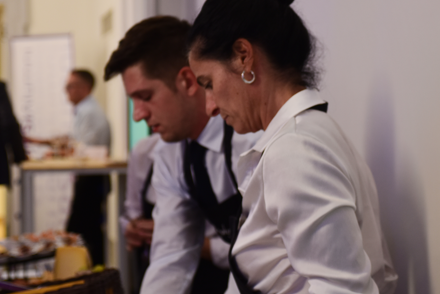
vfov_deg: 19.2
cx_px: 354
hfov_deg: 27.8
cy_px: 134
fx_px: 868
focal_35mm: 71
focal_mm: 38
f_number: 3.5
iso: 500
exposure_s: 1/50
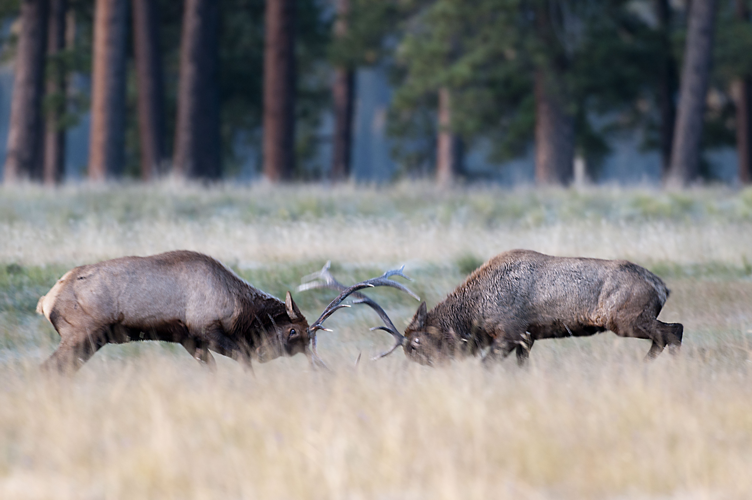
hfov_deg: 2.8
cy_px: 250
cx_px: 376
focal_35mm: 750
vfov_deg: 1.8
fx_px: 15647
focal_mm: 500
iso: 400
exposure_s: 1/80
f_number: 4.5
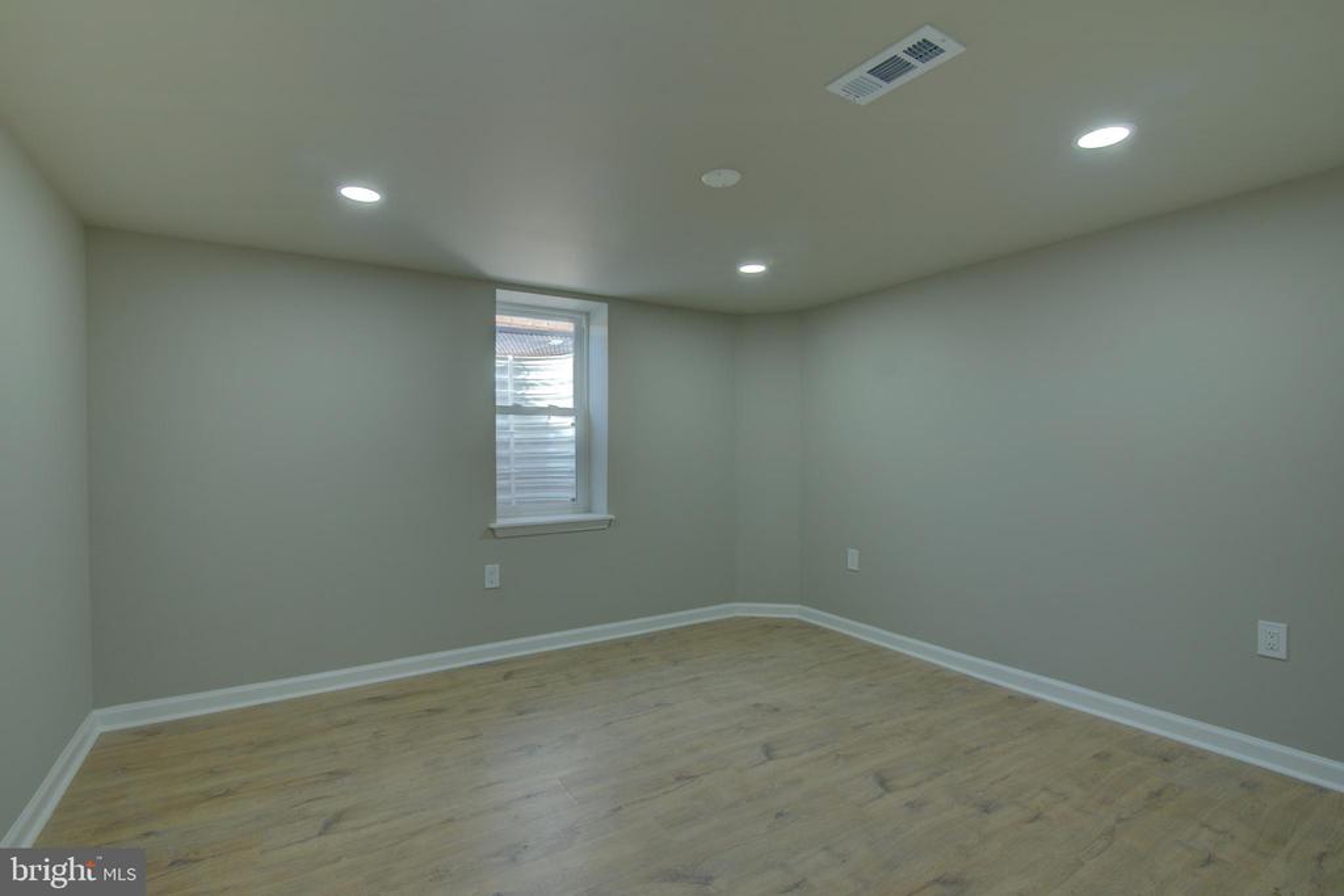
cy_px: 448
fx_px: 597
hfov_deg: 96.7
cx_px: 672
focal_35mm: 16
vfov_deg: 73.8
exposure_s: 1/6
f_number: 8
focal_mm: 16
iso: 200
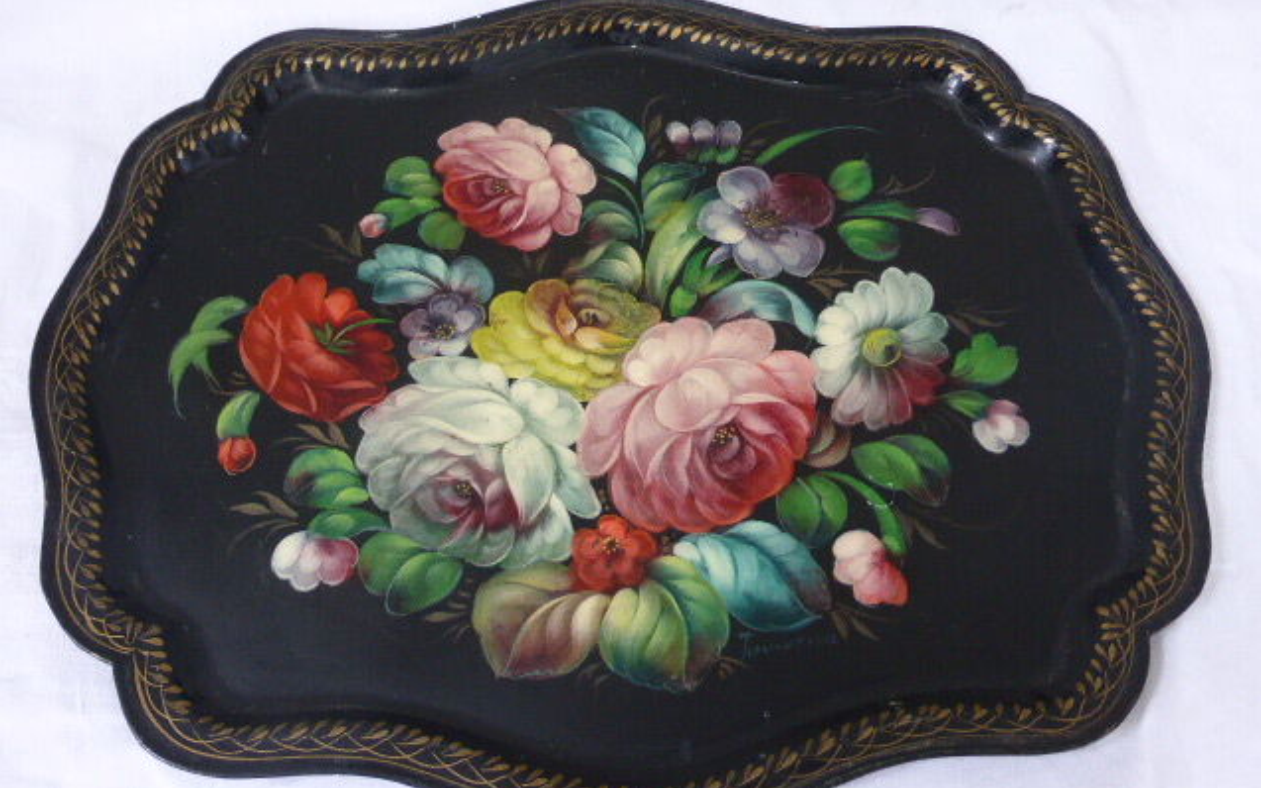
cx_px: 631
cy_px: 438
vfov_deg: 38.3
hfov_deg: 58.1
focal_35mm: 33
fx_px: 1134
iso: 400
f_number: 3.6
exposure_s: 1/50
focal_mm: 5.4
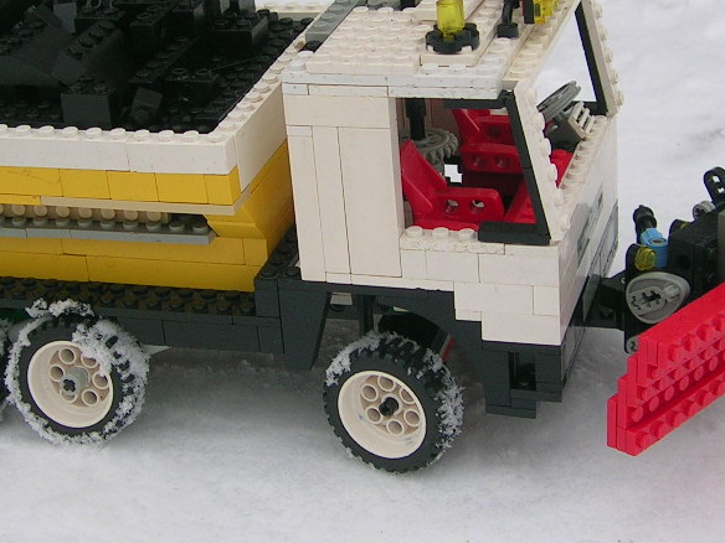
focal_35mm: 93
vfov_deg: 15.9
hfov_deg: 21.1
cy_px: 232
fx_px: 1948
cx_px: 345
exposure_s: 1/252
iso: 50
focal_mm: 8
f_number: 3.2
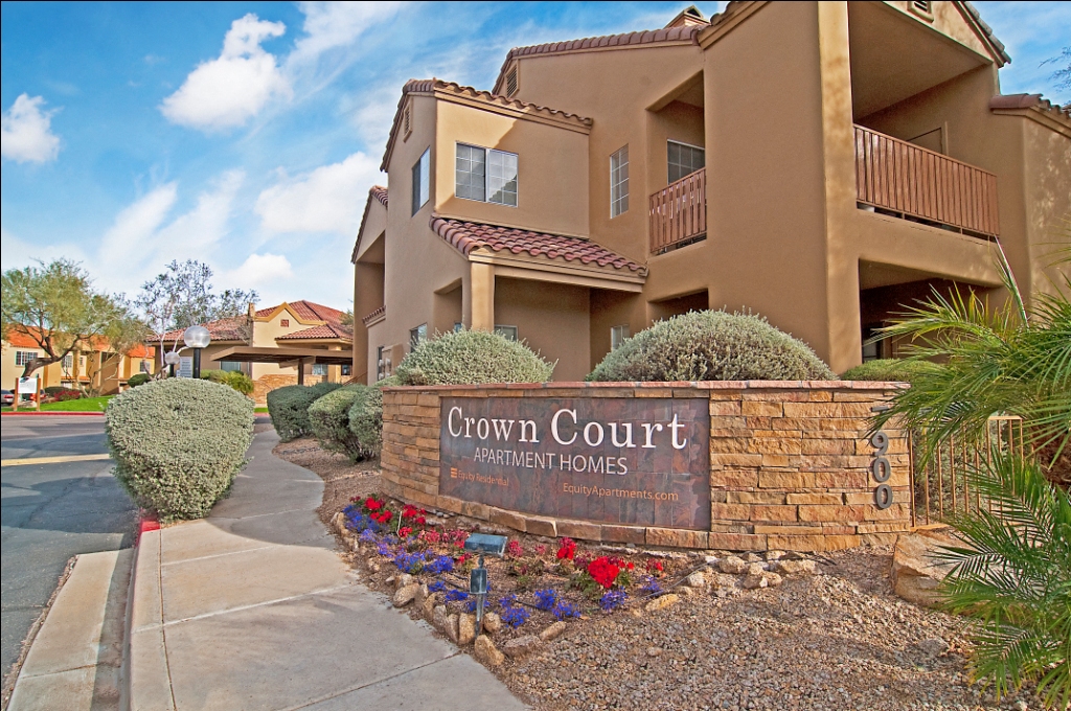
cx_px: 536
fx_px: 535
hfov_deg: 90.1
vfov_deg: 67.2
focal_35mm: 18
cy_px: 356
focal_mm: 12
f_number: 11
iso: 200
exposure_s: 1/125
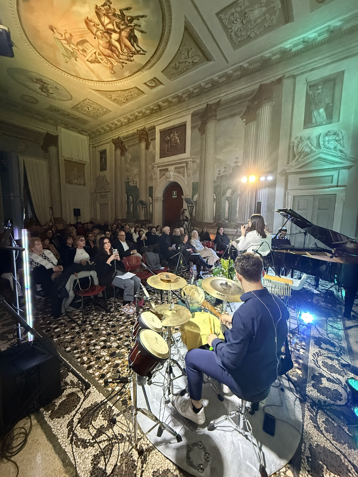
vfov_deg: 102.1
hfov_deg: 85.7
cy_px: 238
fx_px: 193
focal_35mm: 14
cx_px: 179
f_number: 2.2
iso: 1000
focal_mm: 2.22
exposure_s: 1/60
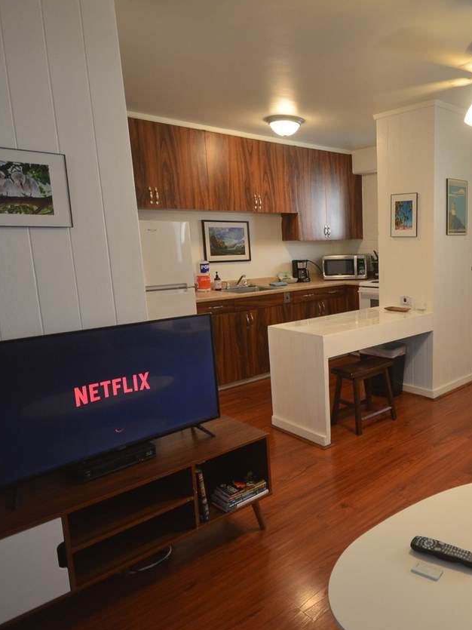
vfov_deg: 68.6
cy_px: 313
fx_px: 461
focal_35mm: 25
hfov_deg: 50.8
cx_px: 379
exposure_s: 1/50
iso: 800
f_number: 4.2
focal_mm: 11.5
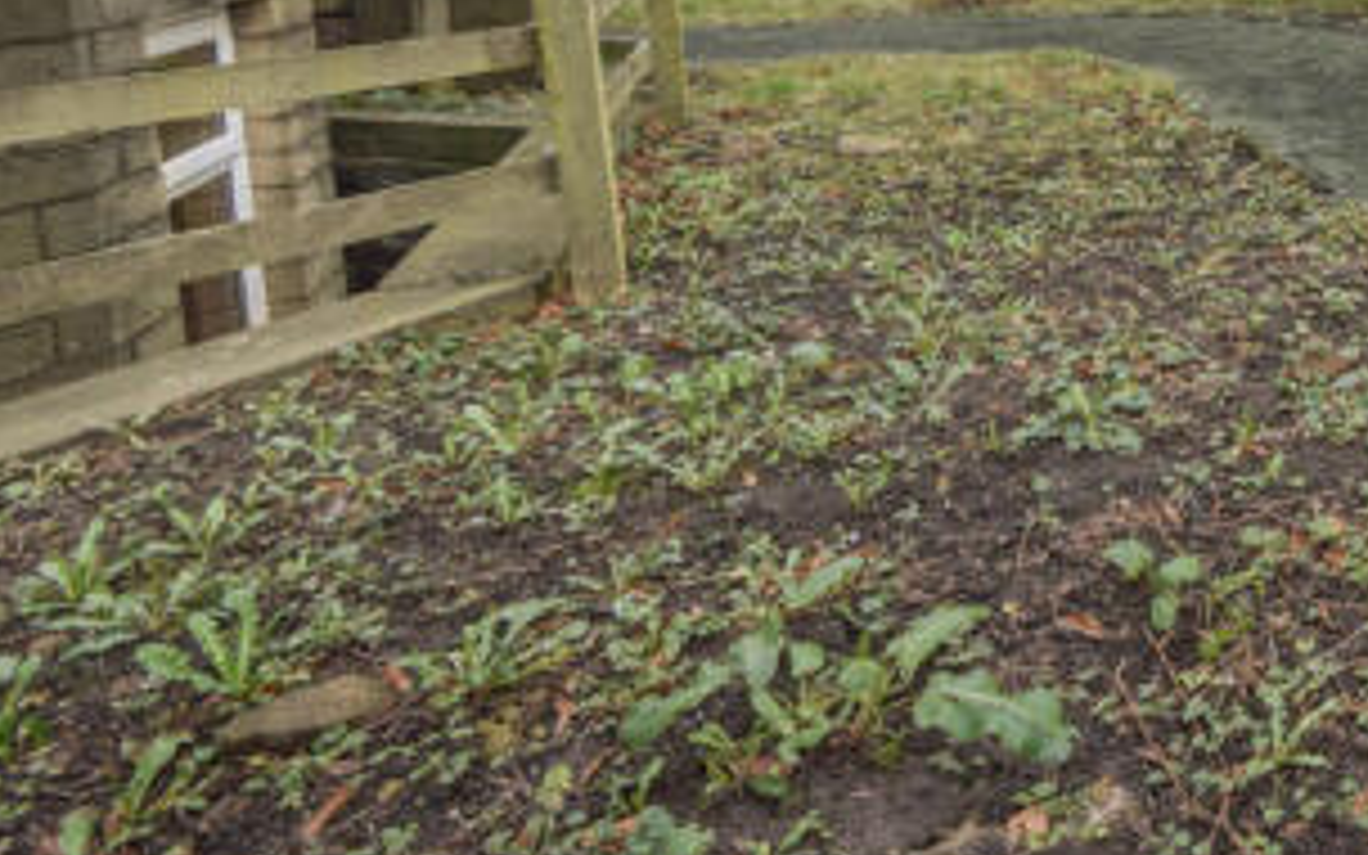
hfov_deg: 49.3
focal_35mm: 33
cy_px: -43
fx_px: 1230
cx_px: 1316
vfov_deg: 34.1
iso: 400
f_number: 5.6
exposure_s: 1/125
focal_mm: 10
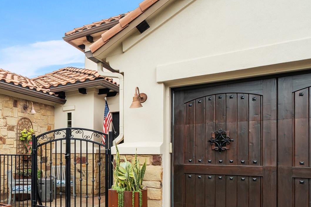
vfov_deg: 41.3
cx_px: 23
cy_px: 150
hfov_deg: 52.0
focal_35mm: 31
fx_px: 268
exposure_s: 1/50
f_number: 8
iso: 100
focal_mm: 16
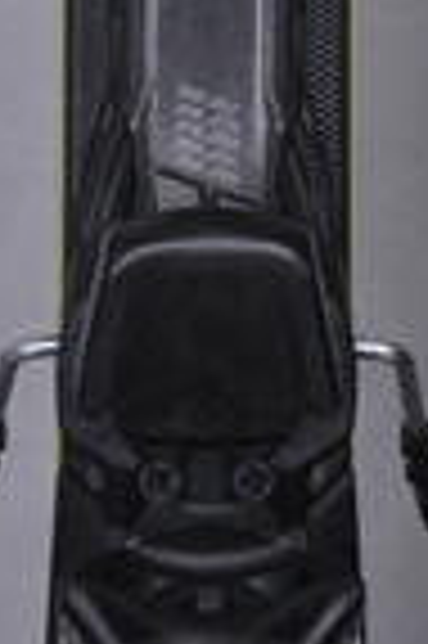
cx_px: 475
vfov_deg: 5.1
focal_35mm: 401
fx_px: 7160
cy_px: 36
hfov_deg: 3.4
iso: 3200
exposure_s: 1/125
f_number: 9.5
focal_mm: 85
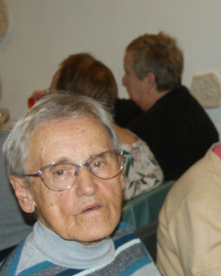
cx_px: 237
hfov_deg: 16.4
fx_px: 744
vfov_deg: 21.0
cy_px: 166
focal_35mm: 91
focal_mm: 26
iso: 400
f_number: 5.6
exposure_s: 1/60
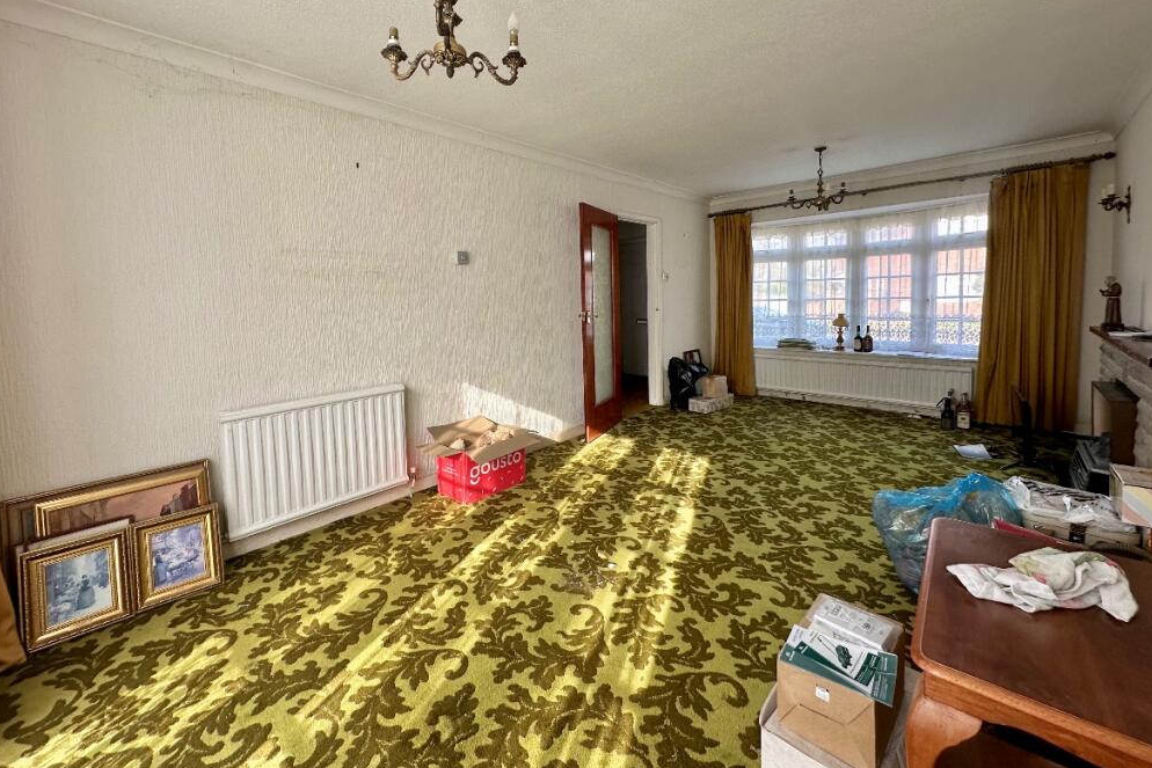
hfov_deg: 100.4
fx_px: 480
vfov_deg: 76.8
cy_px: 326
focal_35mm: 15
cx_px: 563
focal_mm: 2.22
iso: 80
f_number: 2.2
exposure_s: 1/99
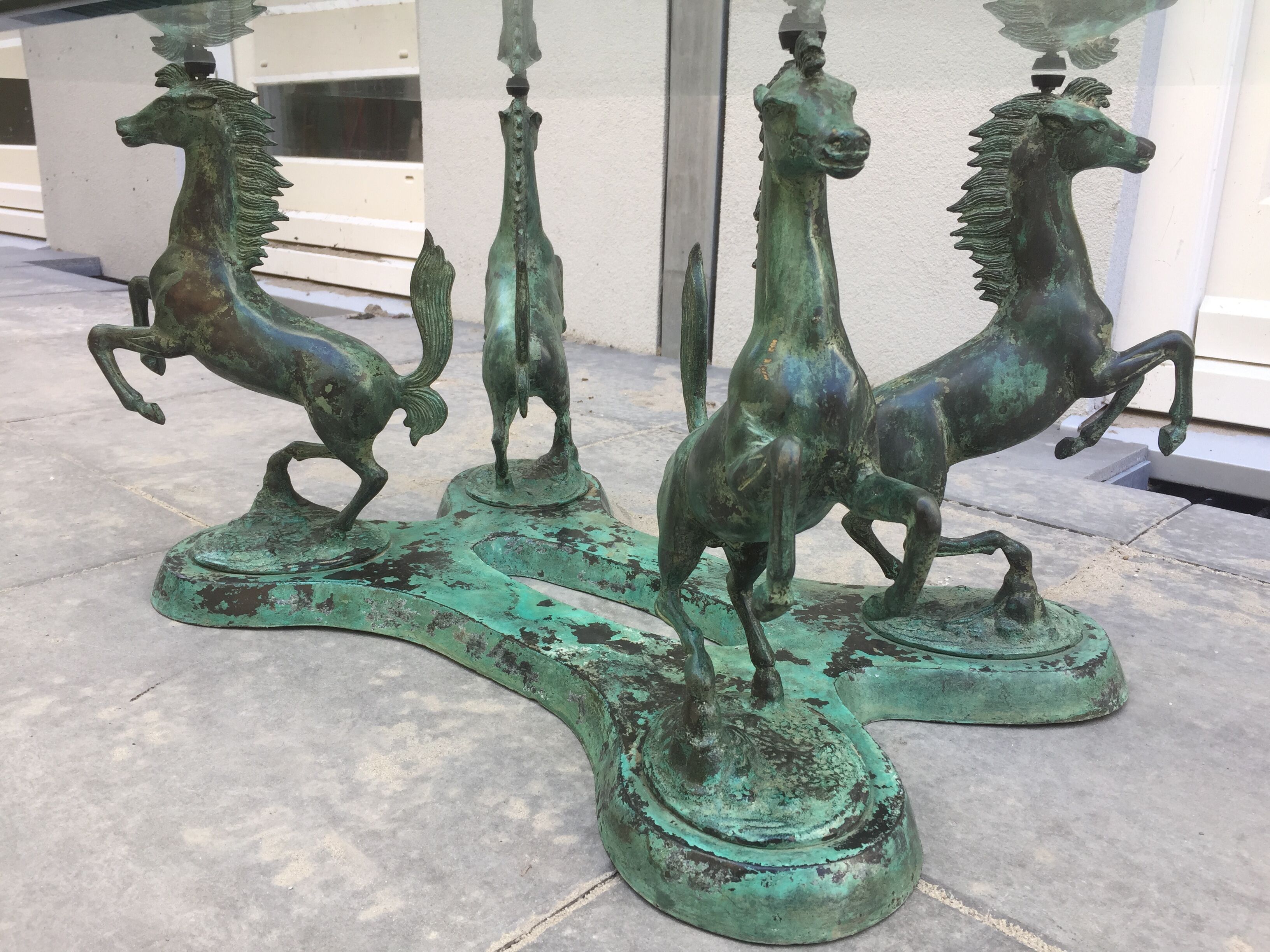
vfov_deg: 48.2
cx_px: 635
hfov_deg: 61.7
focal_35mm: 29
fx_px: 1064
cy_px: 476
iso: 32
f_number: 2.2
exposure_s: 1/100
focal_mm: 4.15
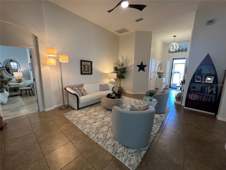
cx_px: 113
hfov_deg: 106.2
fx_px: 85
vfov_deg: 89.9
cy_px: 85
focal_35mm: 13
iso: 125
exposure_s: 1/60
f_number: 1.8
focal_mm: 1.57
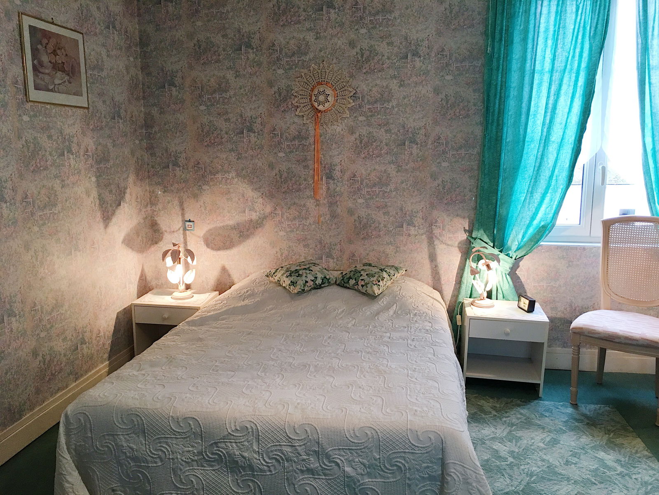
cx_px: 330
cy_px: 248
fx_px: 552
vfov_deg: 48.2
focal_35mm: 29
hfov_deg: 61.7
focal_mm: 4.15
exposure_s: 1/33
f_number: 2.2
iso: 64
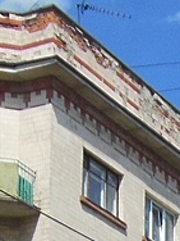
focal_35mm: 136
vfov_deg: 12.7
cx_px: 419
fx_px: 943
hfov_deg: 9.7
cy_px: 481
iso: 125
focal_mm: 4.5
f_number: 3.2
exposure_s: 1/1500
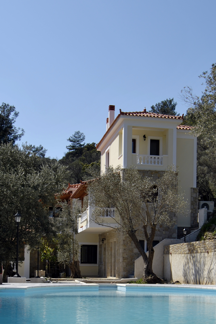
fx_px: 513
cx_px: 112
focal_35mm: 57
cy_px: 260
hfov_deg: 23.8
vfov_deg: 34.0
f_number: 8
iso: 100
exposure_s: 1/320
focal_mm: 22
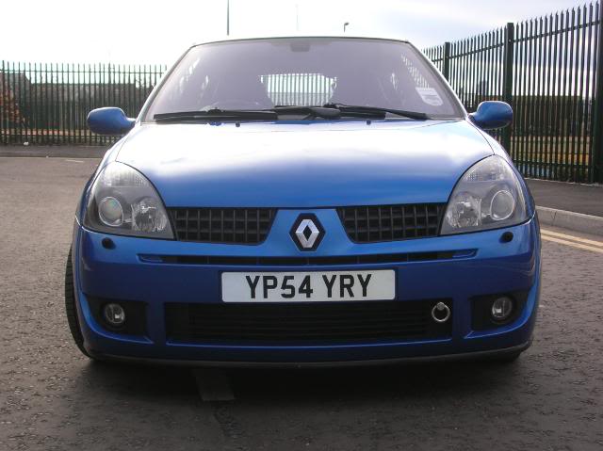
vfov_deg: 28.5
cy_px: 226
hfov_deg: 37.5
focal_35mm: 51
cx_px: 302
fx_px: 888
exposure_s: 1/262
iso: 50
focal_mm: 8.5
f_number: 3.3
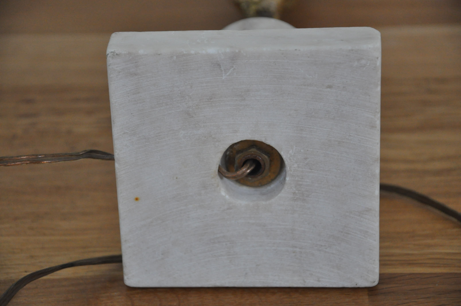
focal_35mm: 138
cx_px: 230
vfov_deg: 9.9
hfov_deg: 14.9
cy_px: 153
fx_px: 1765
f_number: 5.6
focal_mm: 92
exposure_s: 1/125
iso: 1400
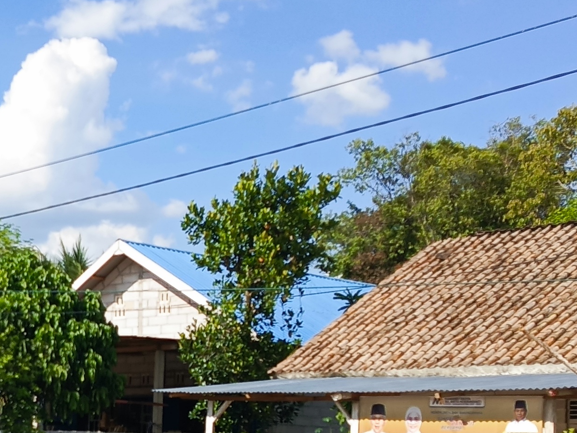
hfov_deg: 25.4
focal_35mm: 74
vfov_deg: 19.6
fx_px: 1234
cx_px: 44
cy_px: 370
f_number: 1.75
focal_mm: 5.25
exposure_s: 1/276
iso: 50
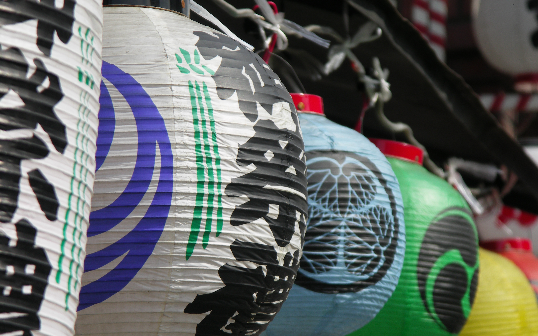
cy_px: 182
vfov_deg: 6.2
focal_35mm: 213
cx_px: 269
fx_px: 3123
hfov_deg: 9.8
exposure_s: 1/800
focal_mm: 50.8
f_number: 3.5
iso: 50
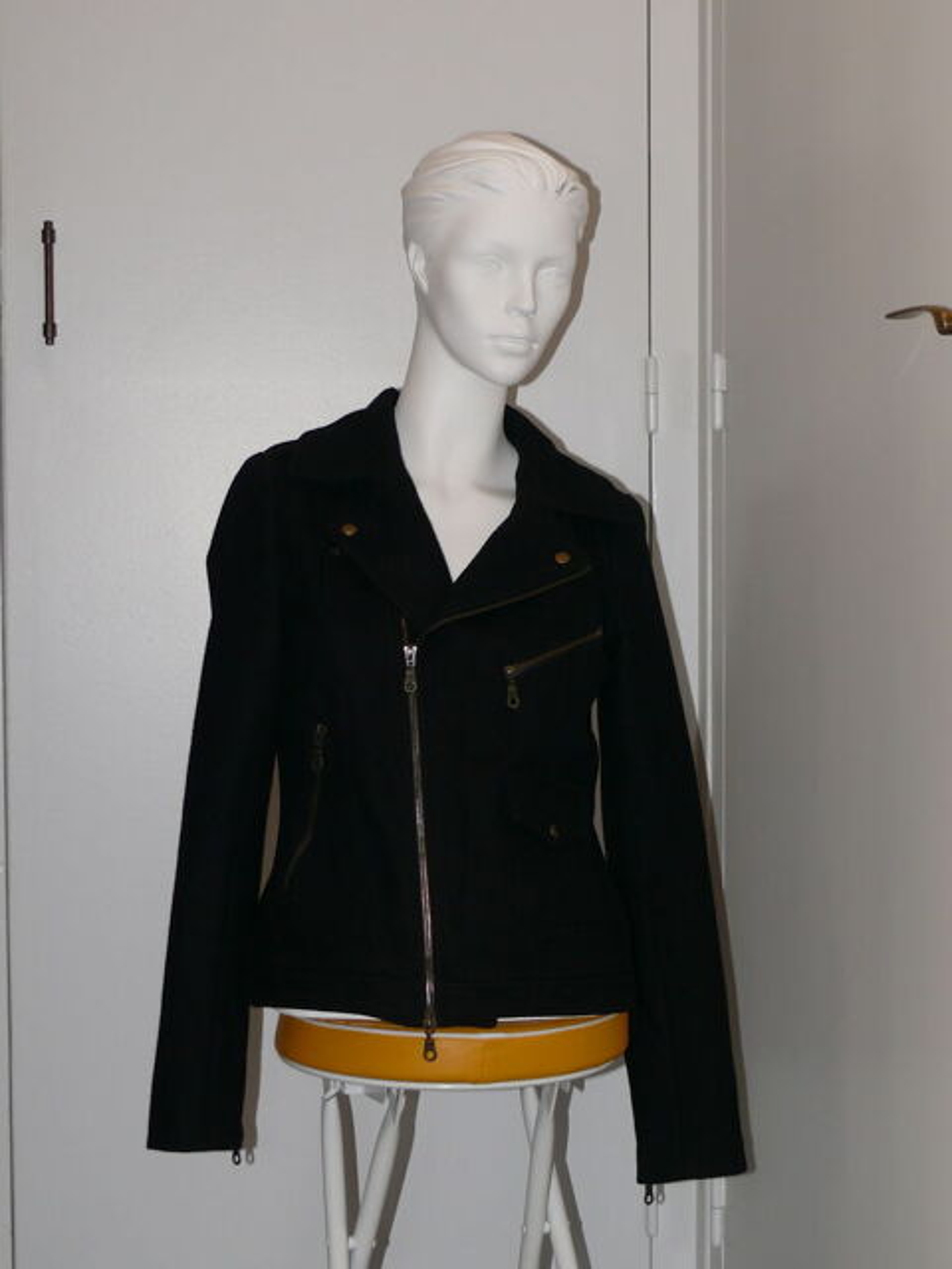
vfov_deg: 24.7
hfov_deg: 18.7
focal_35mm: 79
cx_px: 476
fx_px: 2897
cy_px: 634
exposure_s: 1/30
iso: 100
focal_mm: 13
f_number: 3.2
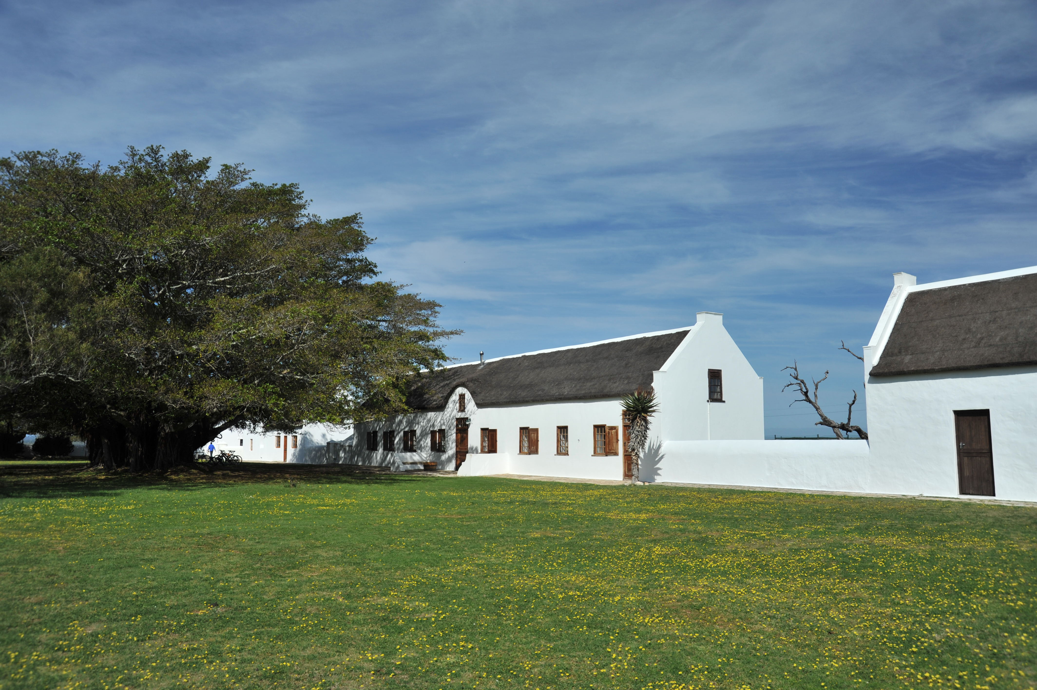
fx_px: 835
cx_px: 518
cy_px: 345
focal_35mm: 29
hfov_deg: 63.7
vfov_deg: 44.9
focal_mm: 29
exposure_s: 1/320
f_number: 9
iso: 200
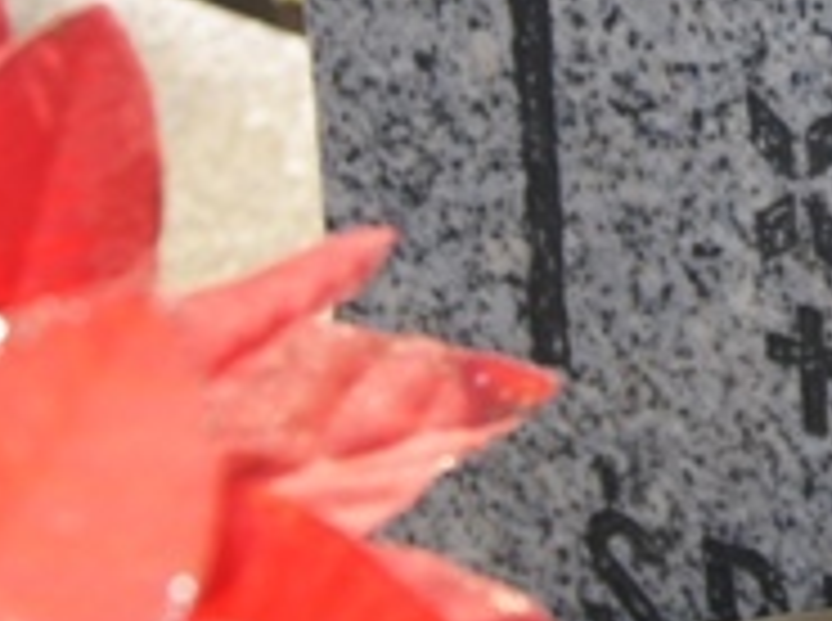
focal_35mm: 150
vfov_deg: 9.7
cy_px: -112
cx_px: 1205
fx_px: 3598
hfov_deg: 12.6
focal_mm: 30
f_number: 7.1
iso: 200
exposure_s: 1/160
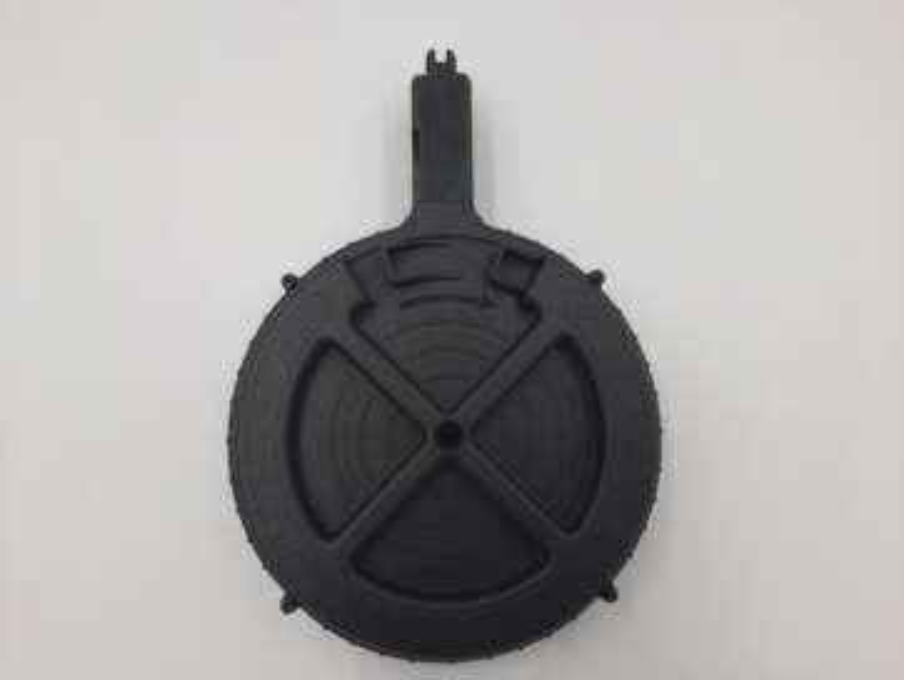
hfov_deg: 69.4
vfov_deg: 54.9
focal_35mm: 25
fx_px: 653
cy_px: 340
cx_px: 452
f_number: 2
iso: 40
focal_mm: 4.6
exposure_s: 1/100
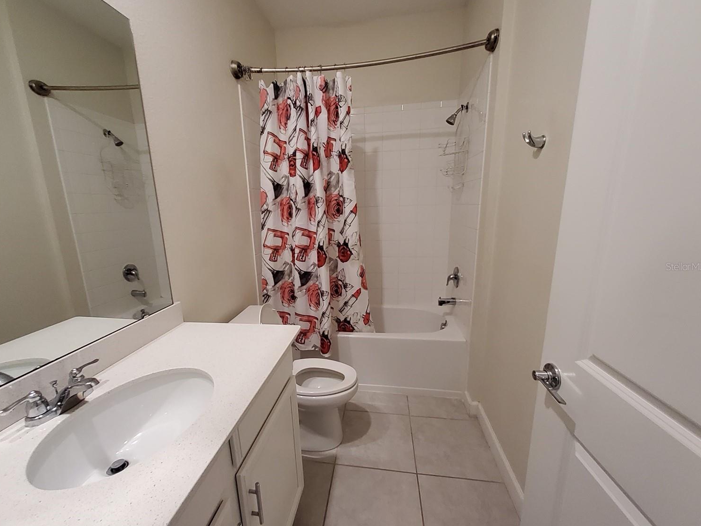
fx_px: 283
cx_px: 333
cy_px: 266
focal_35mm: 14
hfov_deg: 102.0
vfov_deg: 85.7
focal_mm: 1.13
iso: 250
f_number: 2.2
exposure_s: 1/30
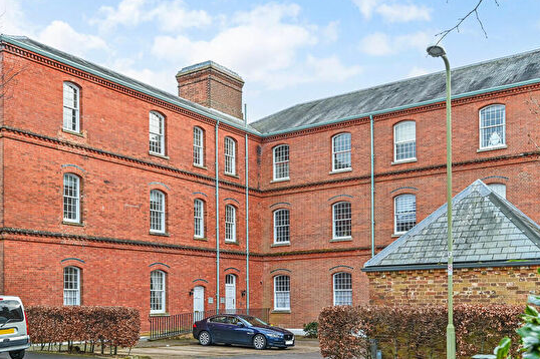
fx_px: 585
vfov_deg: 34.0
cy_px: 220
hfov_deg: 49.5
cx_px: 237
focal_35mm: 39
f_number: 9
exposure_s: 1/200
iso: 400
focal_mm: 30
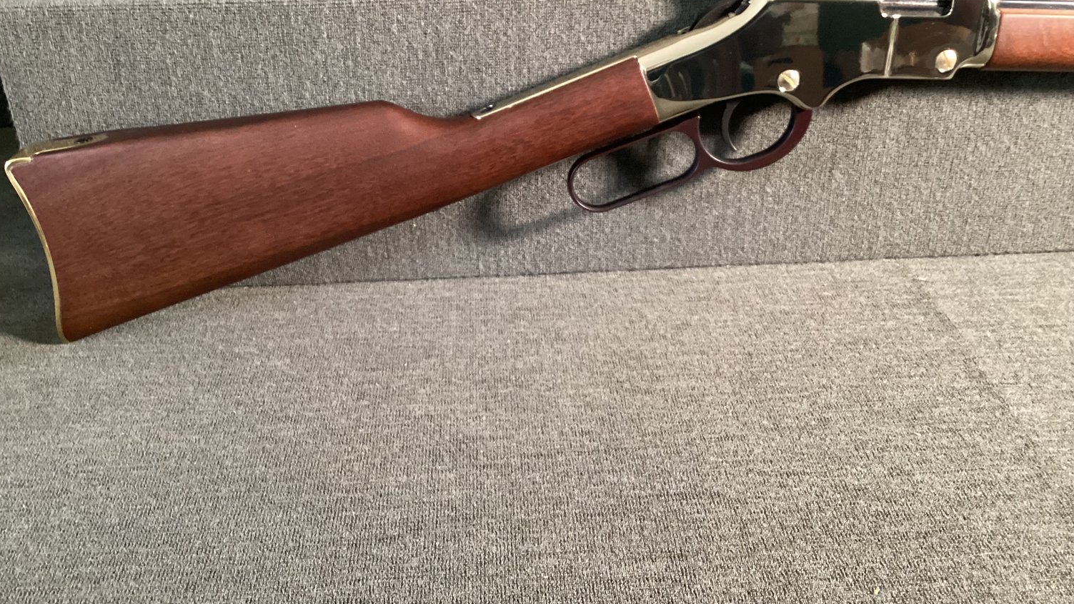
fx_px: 968
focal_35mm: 34
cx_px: 534
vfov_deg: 34.4
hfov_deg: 58.0
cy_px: 216
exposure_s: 1/30
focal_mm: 3.3
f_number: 2.4
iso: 320
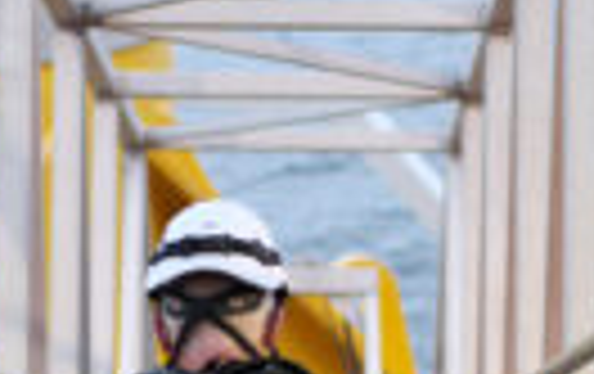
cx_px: 252
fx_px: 3276
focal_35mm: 202
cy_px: 415
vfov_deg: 6.5
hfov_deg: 10.4
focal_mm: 35
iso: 800
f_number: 2
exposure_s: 1/500
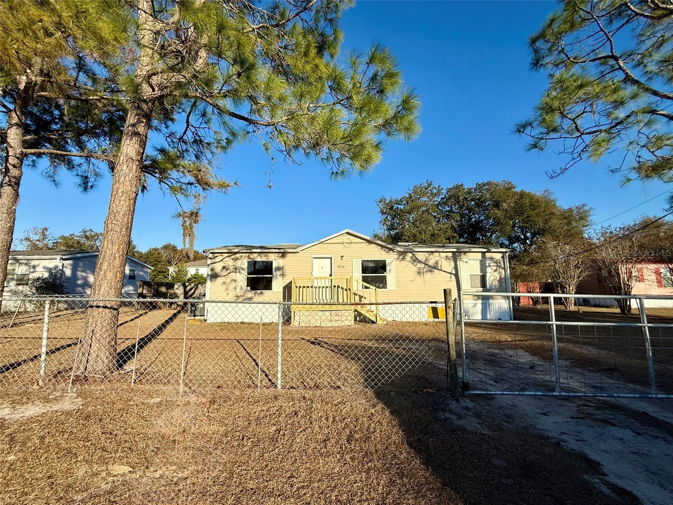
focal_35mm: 14
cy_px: 252
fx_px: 272
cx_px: 336
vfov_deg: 85.7
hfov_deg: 102.1
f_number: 2.2
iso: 50
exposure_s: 1/2841
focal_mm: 2.22
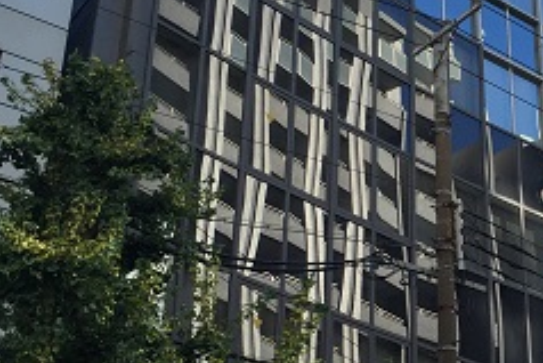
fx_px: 1222
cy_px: 240
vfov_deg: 16.8
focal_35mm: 81
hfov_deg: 24.2
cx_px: 502
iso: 32
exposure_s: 1/989
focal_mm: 4.15
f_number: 2.2
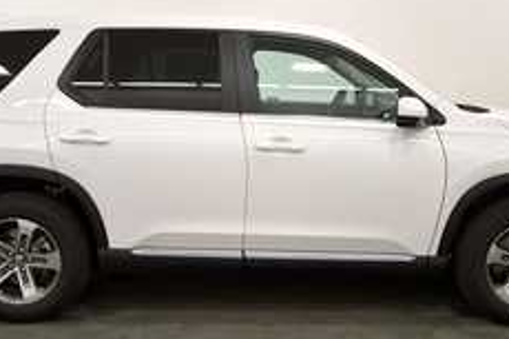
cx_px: 257
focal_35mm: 47
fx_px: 664
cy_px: 174
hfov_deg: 41.9
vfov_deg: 28.6
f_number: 5.3
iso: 800
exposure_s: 1/250
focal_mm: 18
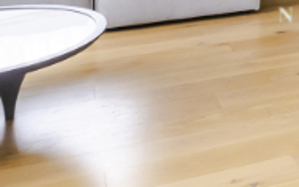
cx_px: 400
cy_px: -174
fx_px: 636
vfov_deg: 14.3
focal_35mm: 78
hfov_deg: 23.2
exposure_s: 1/25
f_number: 4
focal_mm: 7
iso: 400
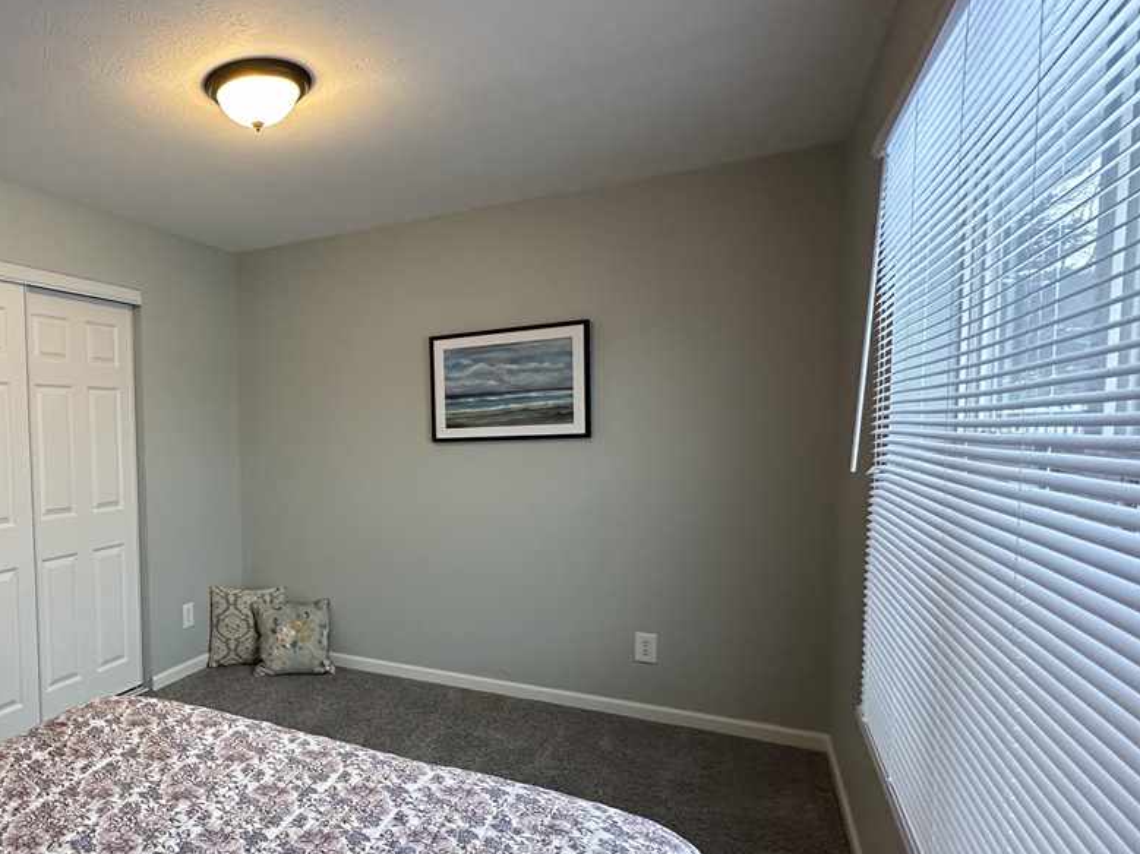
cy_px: 480
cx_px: 230
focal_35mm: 23
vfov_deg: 58.7
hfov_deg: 67.1
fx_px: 757
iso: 320
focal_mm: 2.22
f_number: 2.2
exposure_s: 1/120
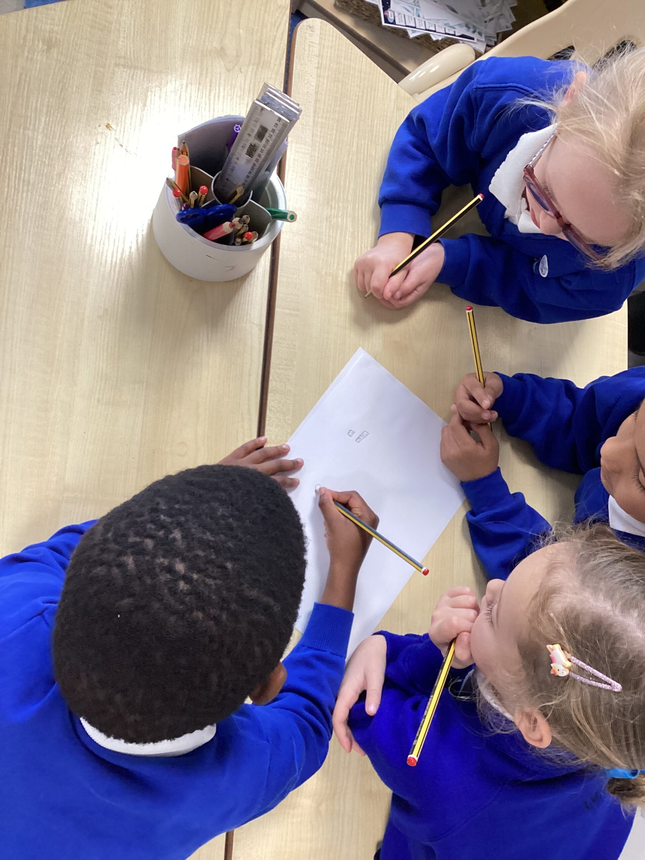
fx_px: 770
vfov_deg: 58.4
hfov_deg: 45.4
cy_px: 430
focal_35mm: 31
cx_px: 322
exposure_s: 1/50
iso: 160
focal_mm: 3.3
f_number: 2.4
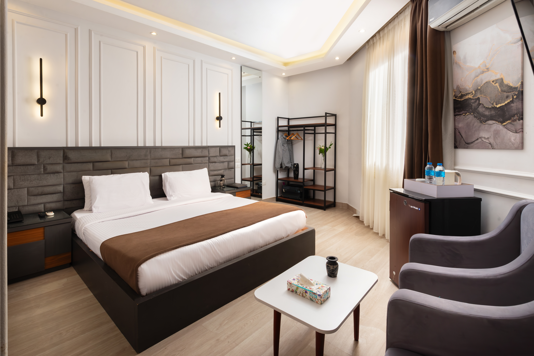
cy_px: 178
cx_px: 267
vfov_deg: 67.4
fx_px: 267
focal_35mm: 18
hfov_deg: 90.0
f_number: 8
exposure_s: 1/60
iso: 50
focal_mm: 18
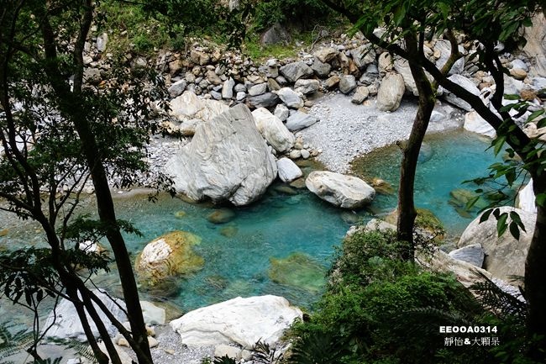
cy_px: 182
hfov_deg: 54.4
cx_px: 273
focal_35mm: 35
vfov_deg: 37.8
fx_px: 531
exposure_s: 1/160
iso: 125
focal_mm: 12.99
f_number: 4
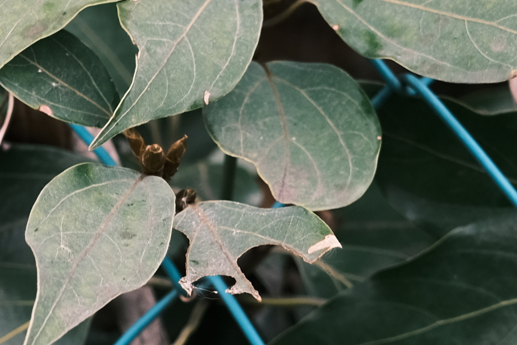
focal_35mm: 191
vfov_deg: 7.2
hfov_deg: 10.8
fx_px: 2743
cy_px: 287
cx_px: 272
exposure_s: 1/220
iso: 320
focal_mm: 27
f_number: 4
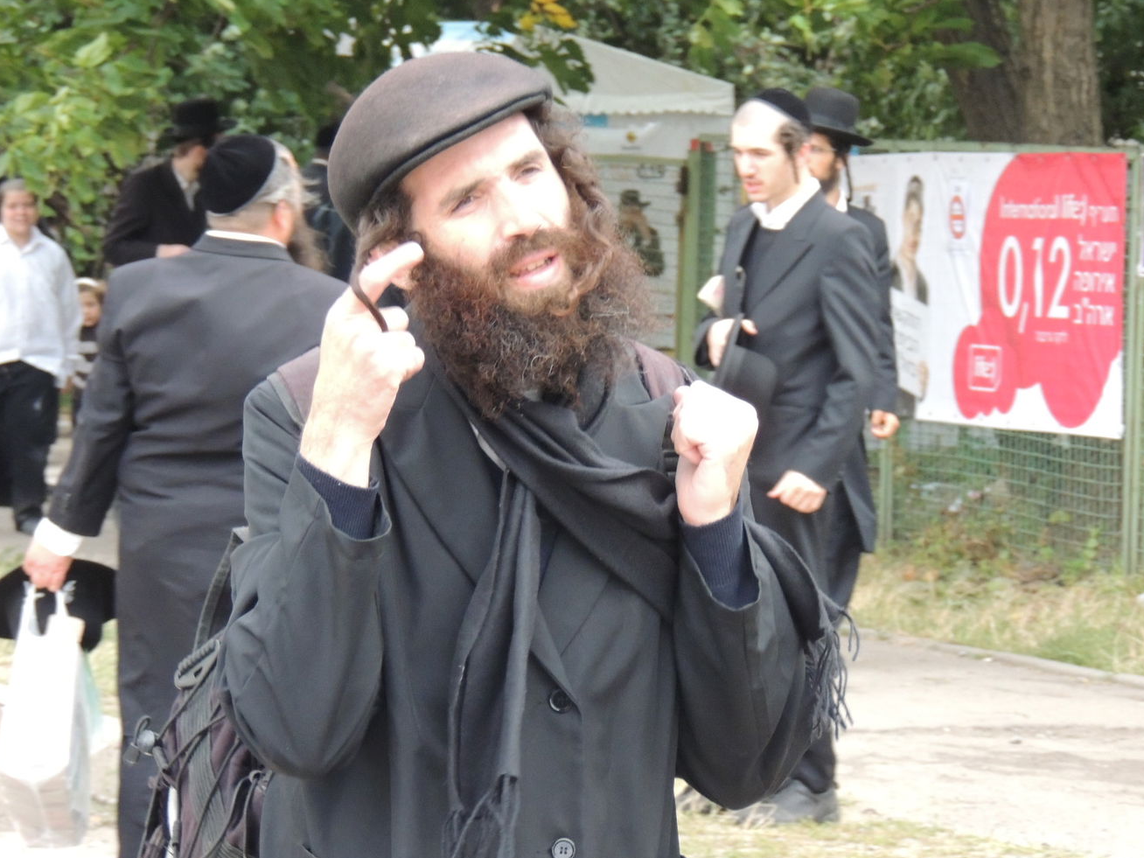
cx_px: 590
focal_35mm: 198
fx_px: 6544
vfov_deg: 7.5
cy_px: 414
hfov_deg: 10.0
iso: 800
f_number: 4.6
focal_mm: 33
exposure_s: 1/125
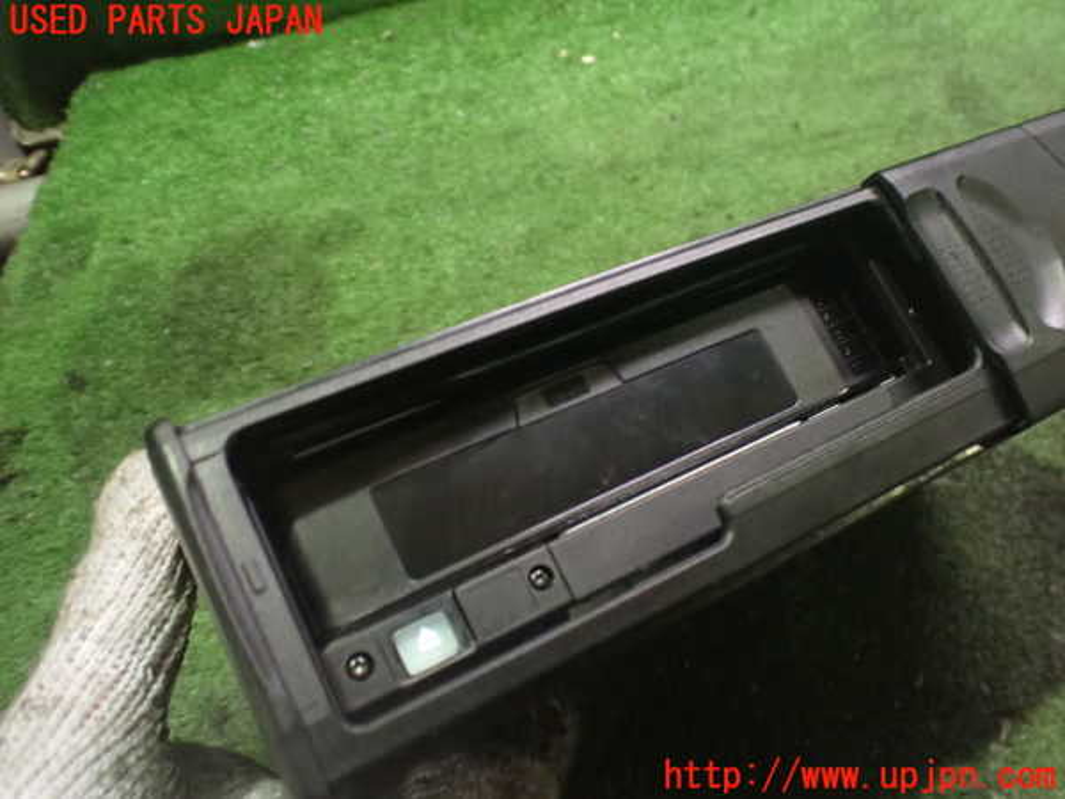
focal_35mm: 30
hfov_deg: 60.0
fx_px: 923
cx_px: 532
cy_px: 400
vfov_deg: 46.8
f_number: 2.3
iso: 1250
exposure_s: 1/30
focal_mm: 5.4
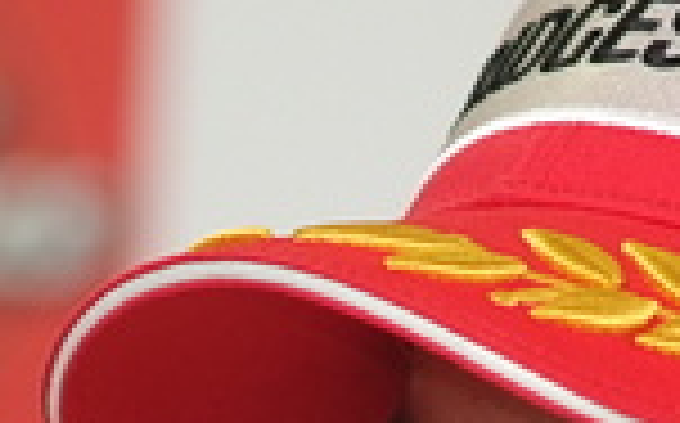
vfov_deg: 1.0
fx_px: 24343
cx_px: 675
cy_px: 734
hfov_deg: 1.6
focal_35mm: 1315
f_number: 2.8
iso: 400
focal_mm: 180
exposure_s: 1/250
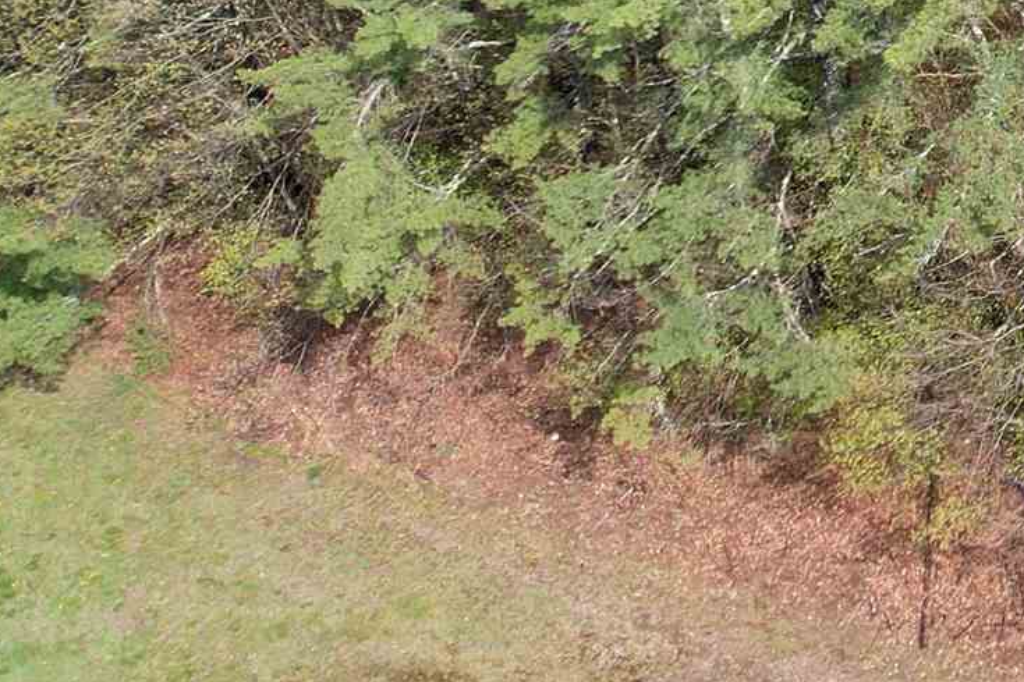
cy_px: -405
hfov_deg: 19.2
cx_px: 1573
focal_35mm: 92
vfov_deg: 13.8
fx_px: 2617
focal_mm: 8.38
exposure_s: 1/1250
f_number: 2.8
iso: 100
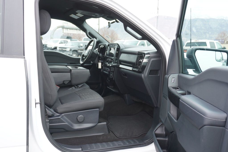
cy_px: 76
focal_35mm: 33
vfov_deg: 40.0
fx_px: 209
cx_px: 114
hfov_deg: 57.2
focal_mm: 22
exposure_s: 1/60
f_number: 4
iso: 100
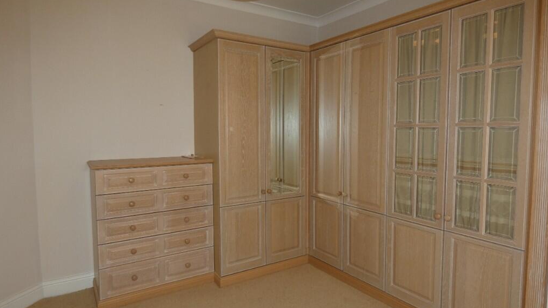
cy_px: 152
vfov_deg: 51.5
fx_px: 320
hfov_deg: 81.2
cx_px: 275
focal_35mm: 22
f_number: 2.8
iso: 80
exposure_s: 1/50
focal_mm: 3.6
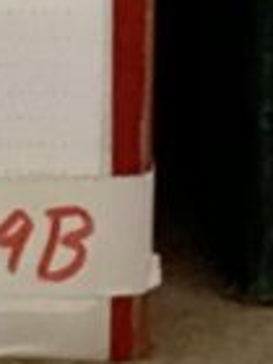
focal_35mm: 190
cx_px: -325
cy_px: -733
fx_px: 1998
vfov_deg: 8.6
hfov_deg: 7.4
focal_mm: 4.25
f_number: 1.8
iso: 800
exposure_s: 1/4
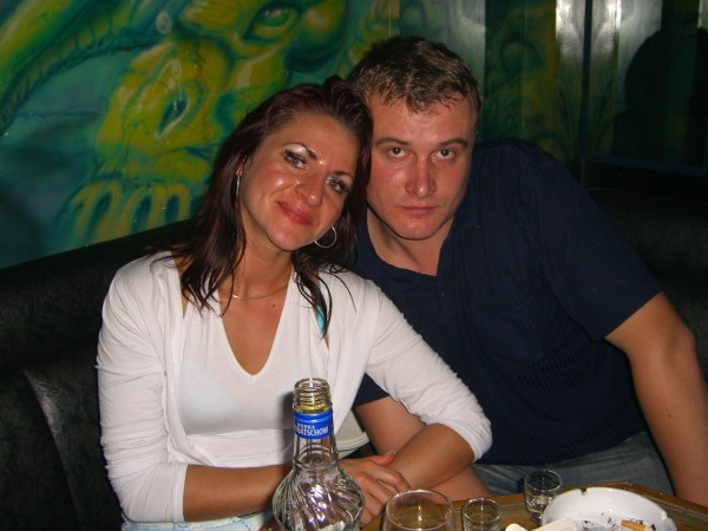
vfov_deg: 37.7
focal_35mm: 38
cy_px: 266
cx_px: 354
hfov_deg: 49.0
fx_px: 777
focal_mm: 7.9
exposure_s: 1/60
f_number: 2.8
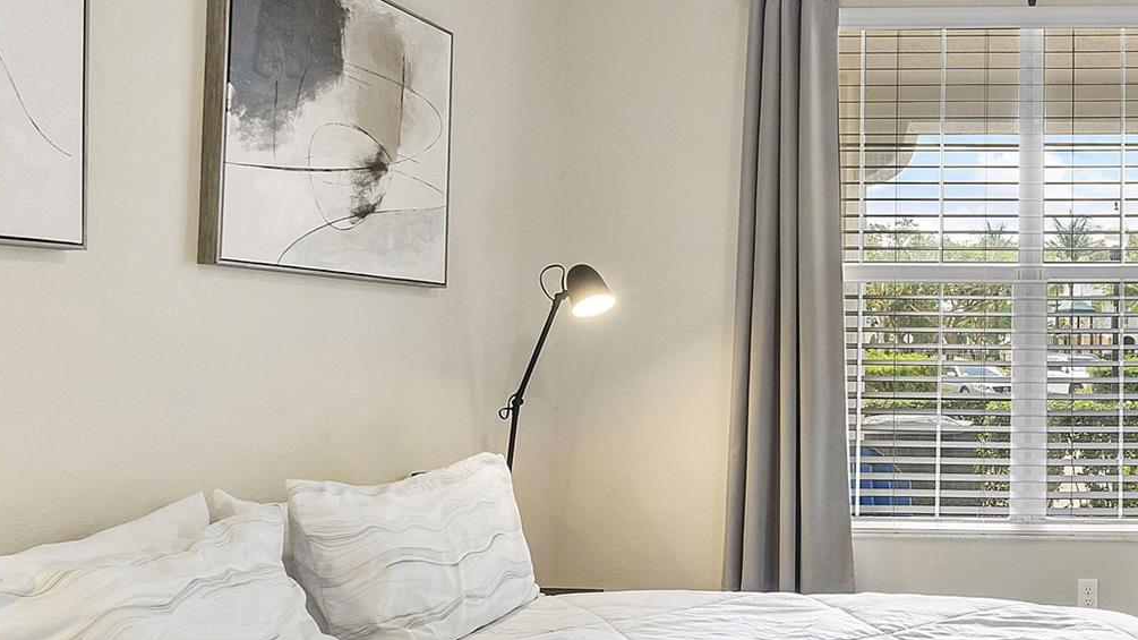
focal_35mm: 32
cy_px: 336
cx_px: 1075
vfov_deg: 36.7
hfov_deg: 51.8
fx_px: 965
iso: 160
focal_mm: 10
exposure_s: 1/8
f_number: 11
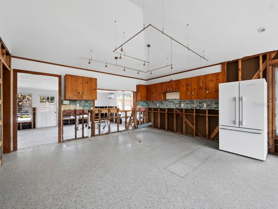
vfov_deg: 85.7
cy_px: 104
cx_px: 139
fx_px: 112
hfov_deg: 102.1
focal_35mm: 14
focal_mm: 7
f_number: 11
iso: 400
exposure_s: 1/8
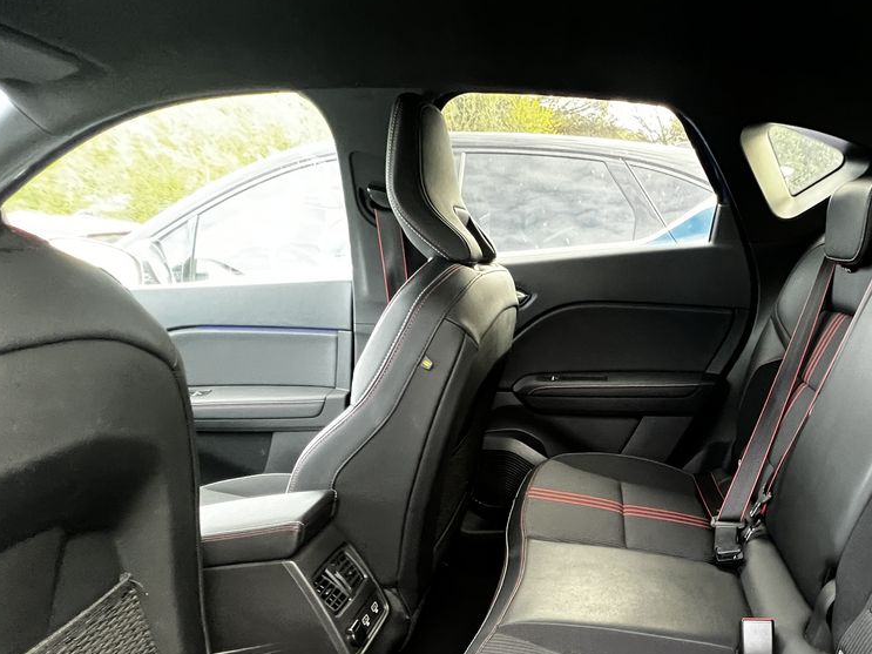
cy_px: 494
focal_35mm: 21
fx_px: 529
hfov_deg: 72.4
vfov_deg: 59.8
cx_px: 675
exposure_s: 1/60
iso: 500
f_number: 1.8
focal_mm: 1.57
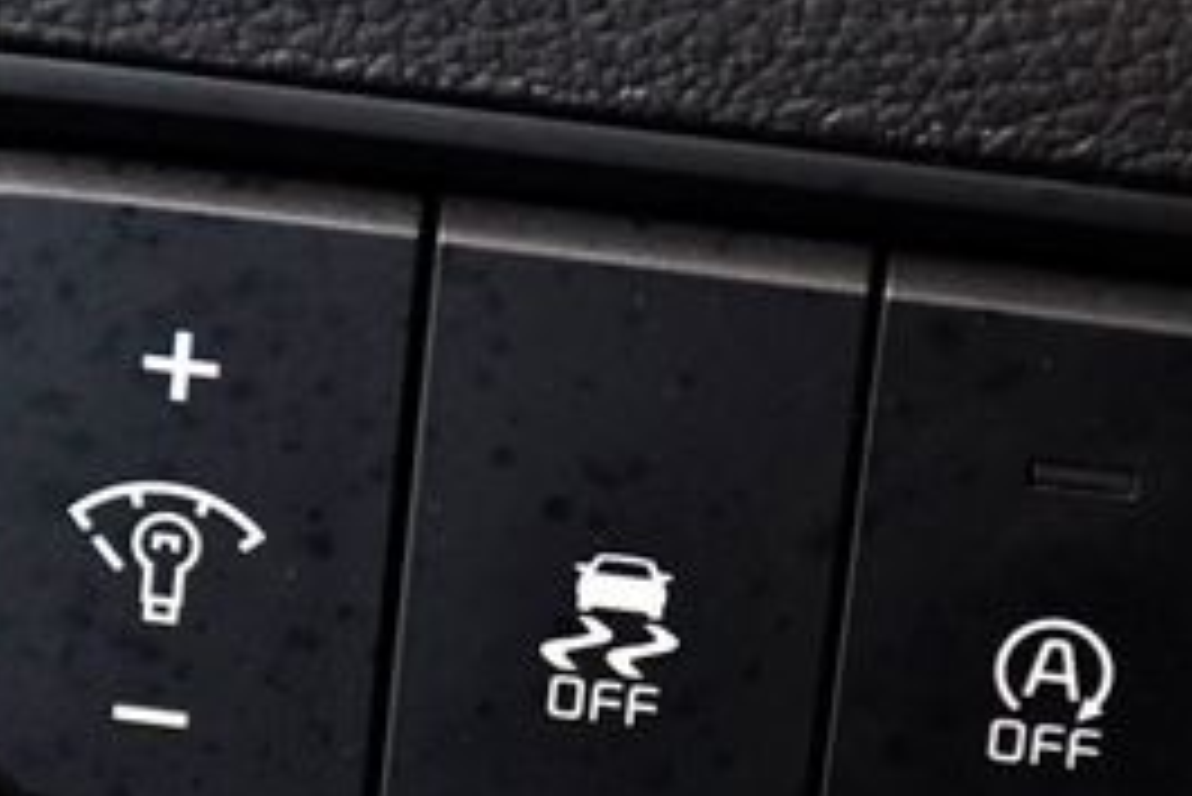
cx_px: 589
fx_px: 10800
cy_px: 693
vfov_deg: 4.2
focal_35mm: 326
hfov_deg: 6.3
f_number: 5.3
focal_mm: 90
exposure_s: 1/125
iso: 2500
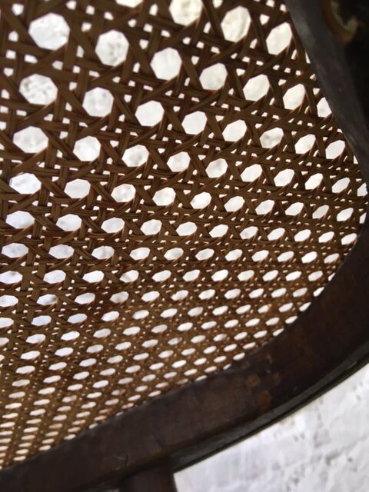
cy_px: 246
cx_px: 184
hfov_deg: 48.2
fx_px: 412
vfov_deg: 61.7
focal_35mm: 29
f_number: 2.2
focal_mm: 4.15
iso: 25
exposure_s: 1/33
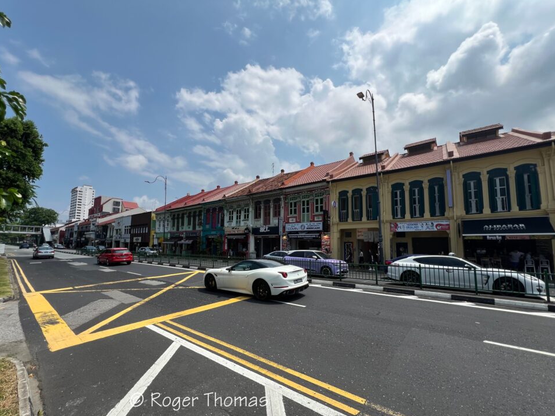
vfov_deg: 85.5
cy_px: 223
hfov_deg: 102.0
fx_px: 224
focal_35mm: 14
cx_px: 270
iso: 32
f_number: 1.8
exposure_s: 1/1946
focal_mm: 1.57
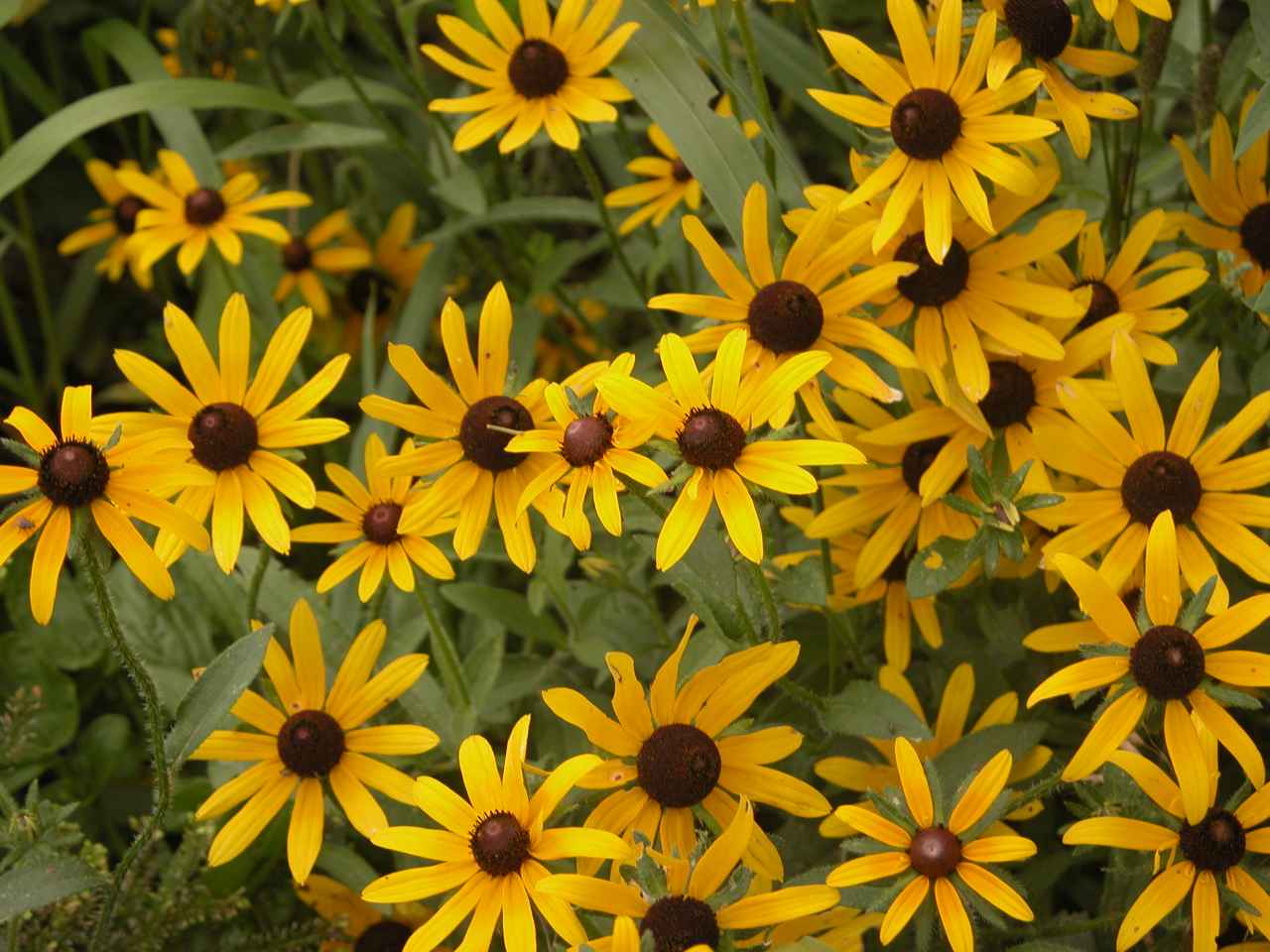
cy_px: 476
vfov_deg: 13.8
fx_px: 3926
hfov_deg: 18.4
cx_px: 635
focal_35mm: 107
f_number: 3.7
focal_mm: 27.3
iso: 100
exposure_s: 1/374
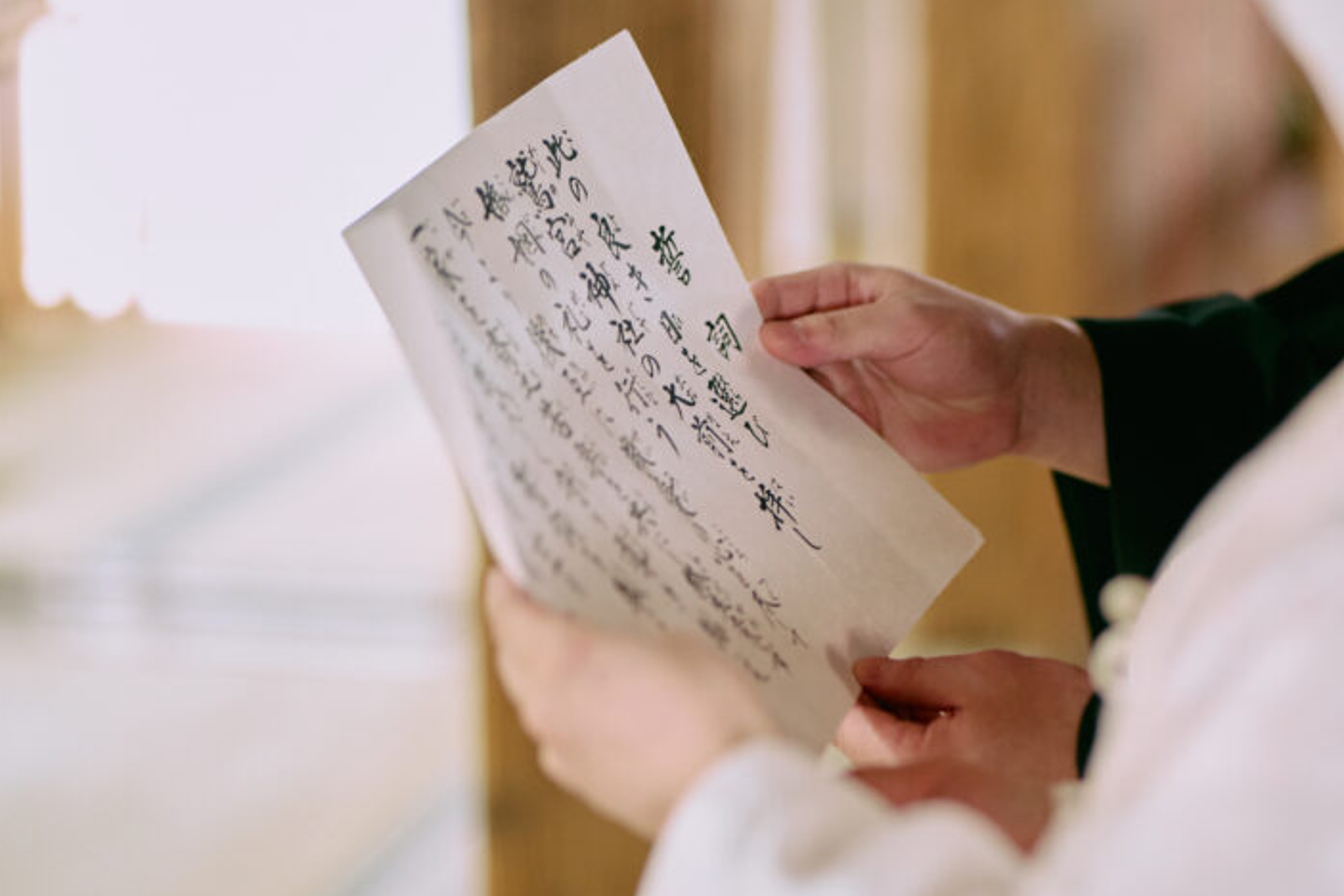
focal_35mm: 124
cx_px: 906
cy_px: 604
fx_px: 4629
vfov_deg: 11.0
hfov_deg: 16.5
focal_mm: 85
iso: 3200
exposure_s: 1/125
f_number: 1.8
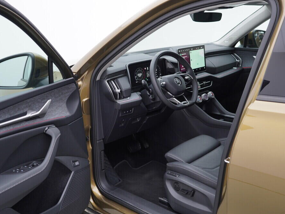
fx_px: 329
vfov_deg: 36.0
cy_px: 107
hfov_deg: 46.8
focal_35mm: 40
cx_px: 152
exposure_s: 1/50
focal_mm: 24
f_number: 3.2
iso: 125
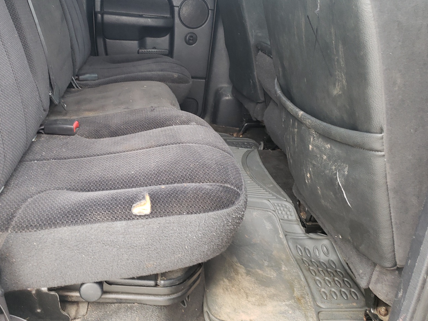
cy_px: 122
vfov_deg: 42.6
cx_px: 176
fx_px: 408
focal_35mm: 33
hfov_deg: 55.0
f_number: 1.5
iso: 106
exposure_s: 1/60.2
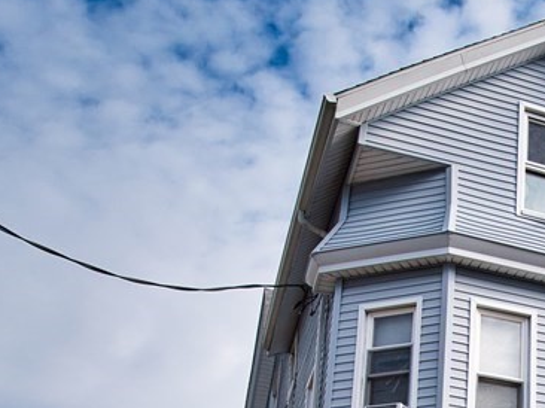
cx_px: 612
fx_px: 881
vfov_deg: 23.1
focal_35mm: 56
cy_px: 532
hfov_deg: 30.4
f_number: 5
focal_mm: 10
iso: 200
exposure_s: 1/1000
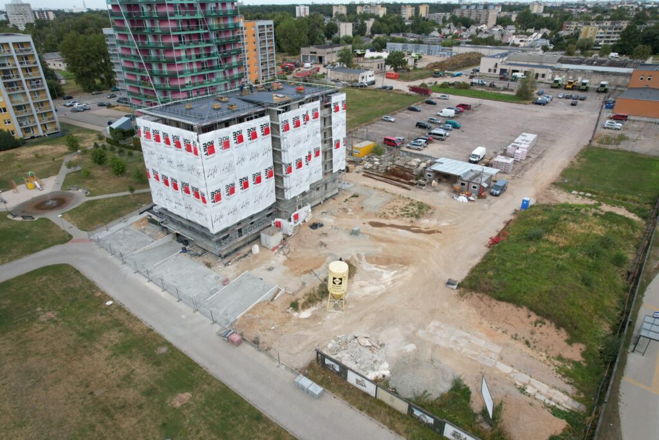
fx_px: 403
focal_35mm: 22
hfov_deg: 78.6
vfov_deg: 57.2
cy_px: 220
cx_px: 330
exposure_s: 1/800
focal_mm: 8.38
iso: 110
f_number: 2.8
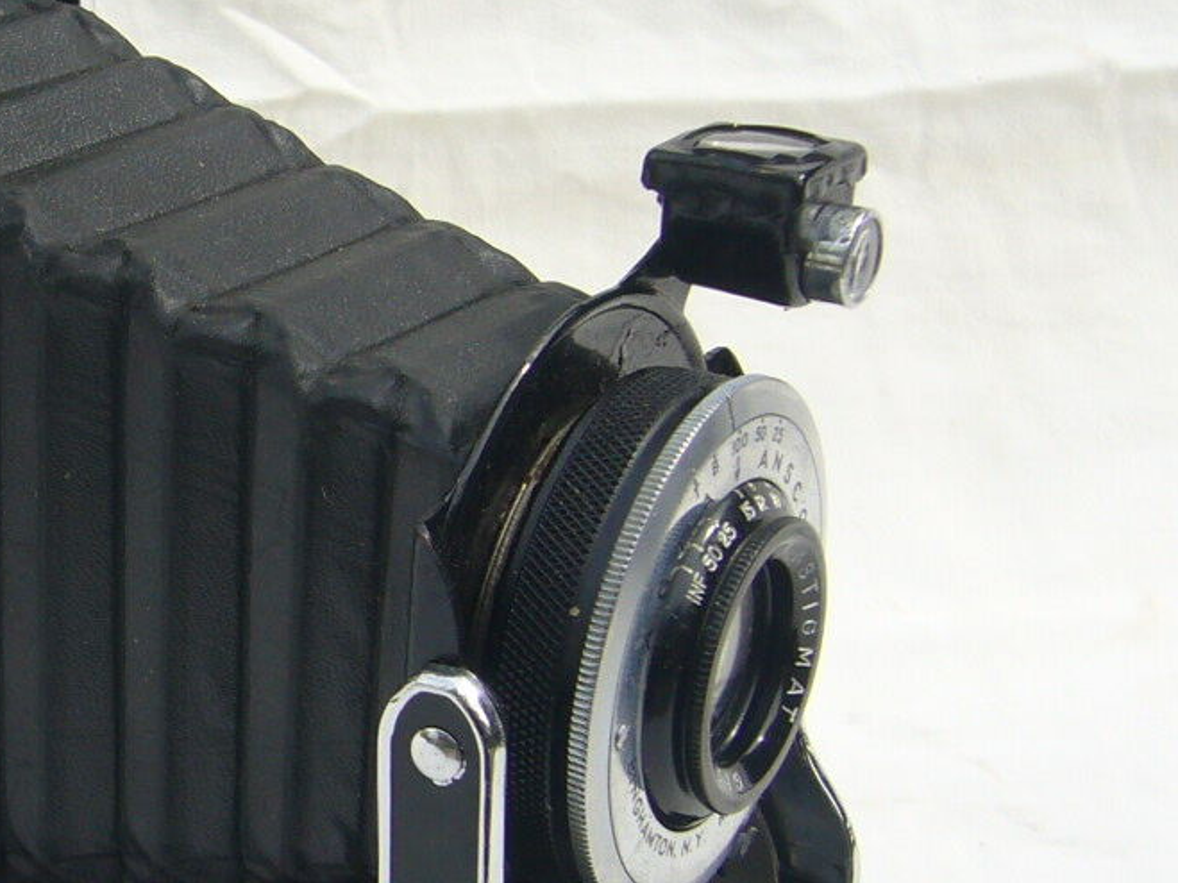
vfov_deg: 17.3
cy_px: 526
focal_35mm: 85
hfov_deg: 22.2
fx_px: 2892
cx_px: 7
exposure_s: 1/160
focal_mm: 5.8
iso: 80
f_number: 5.6
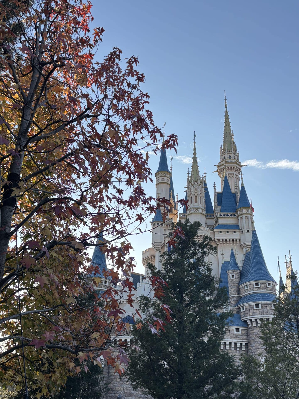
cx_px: 150
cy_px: 200
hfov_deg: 53.1
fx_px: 299
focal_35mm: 26
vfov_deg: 67.3
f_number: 1.6
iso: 50
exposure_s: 1/943
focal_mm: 5.96
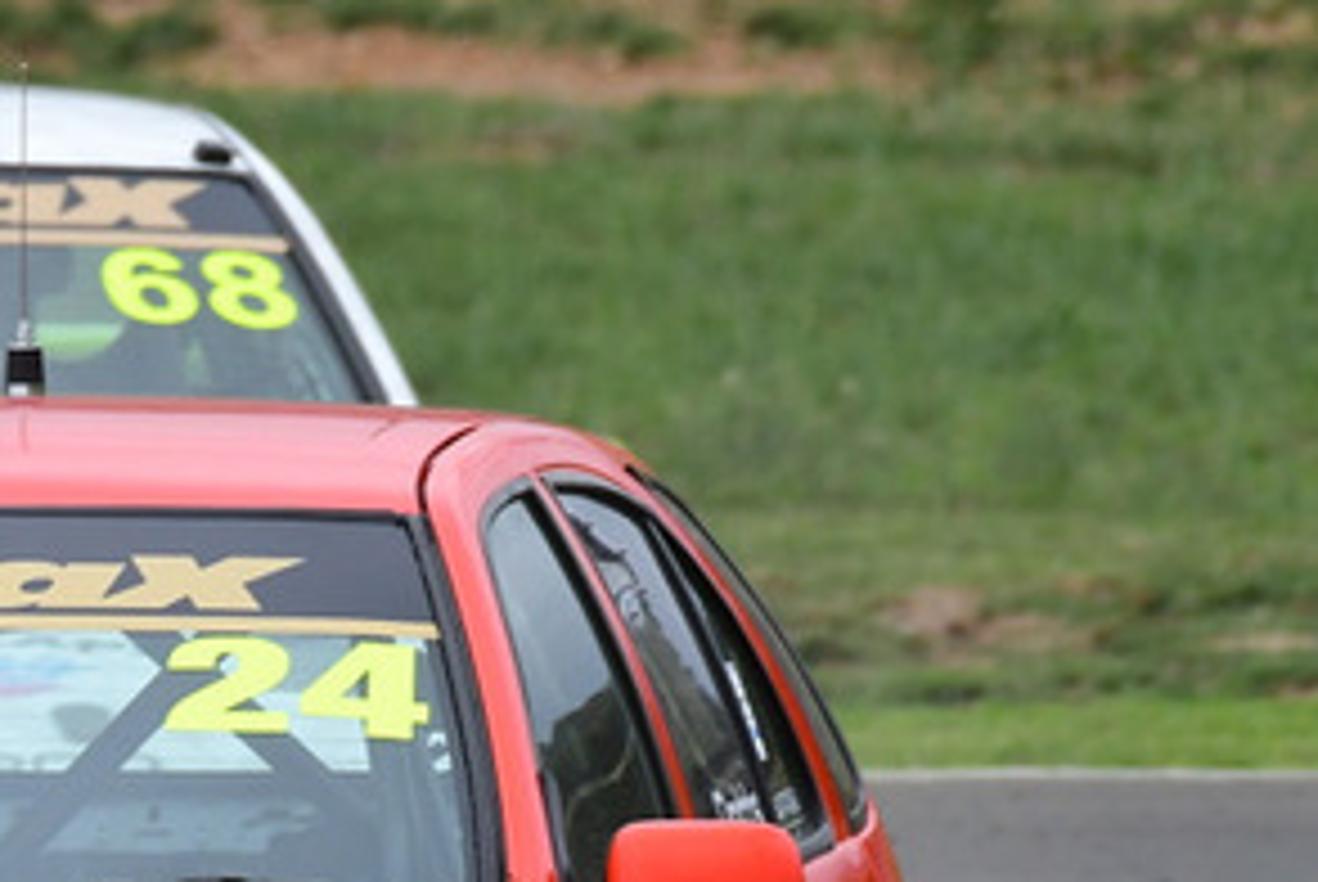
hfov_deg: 1.0
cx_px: -148
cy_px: 810
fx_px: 75016
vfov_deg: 0.7
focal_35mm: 2047
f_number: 11
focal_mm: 500
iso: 1000
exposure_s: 1/640
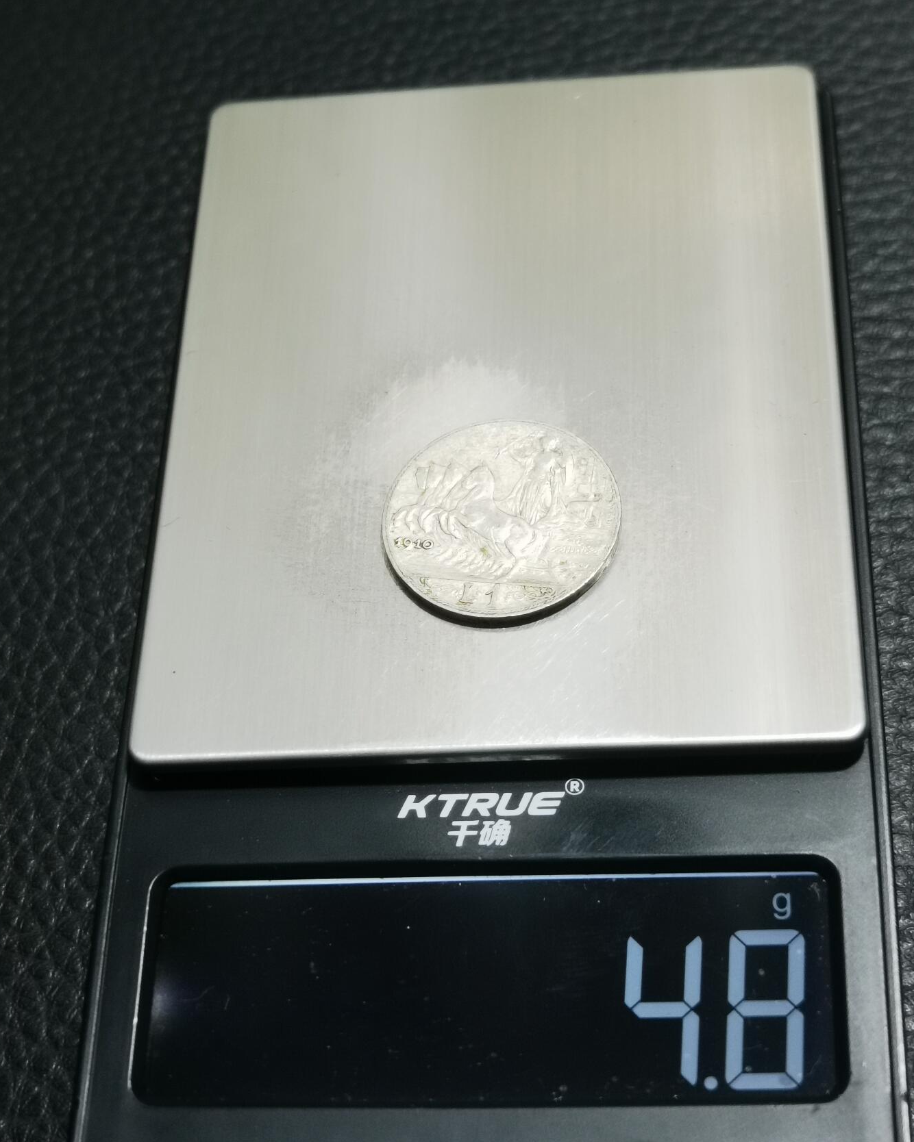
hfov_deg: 25.8
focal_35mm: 59
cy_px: 527
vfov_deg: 31.9
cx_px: 453
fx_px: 1995
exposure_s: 1/100
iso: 160
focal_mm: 6.67
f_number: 1.9
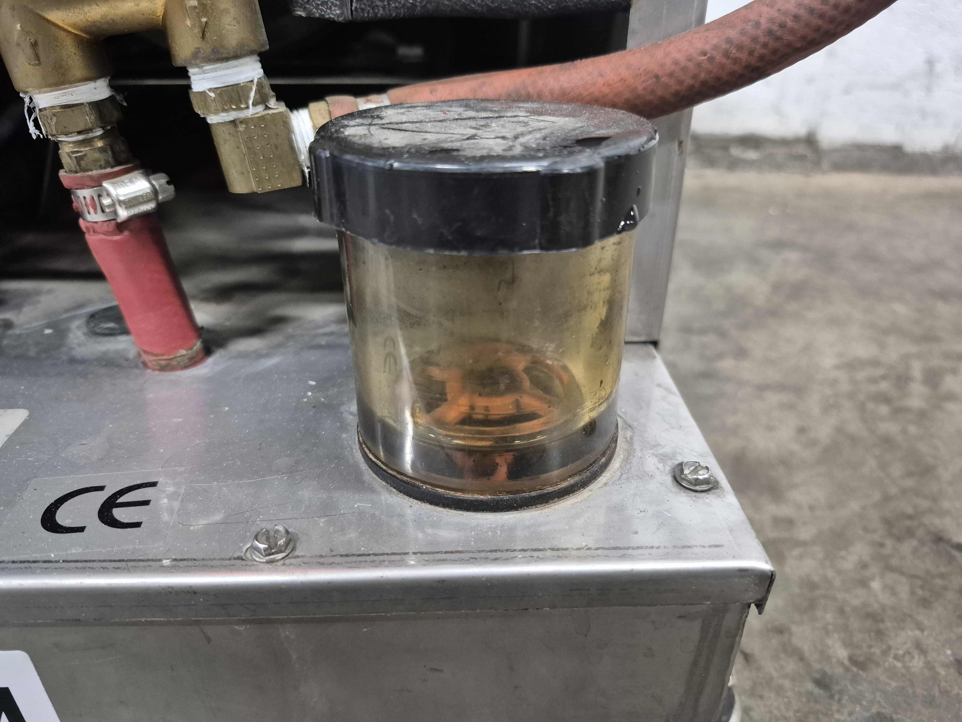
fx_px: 639
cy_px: 361
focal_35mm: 23
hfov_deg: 73.9
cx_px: 481
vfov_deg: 58.9
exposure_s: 1/120
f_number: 1.8
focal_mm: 5.4
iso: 1000
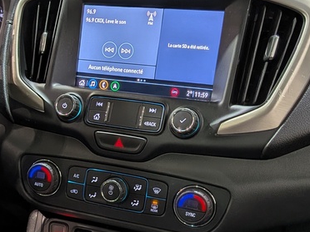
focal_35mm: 66
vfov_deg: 22.1
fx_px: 591
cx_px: 39
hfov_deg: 28.4
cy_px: 170
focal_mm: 4.53
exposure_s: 1/128
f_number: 1.7
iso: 26
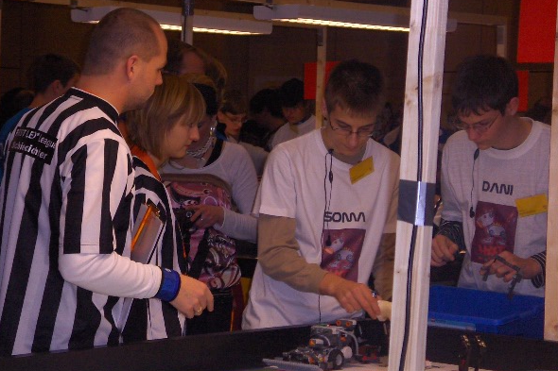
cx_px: 270
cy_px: 199
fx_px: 1503
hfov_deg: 21.0
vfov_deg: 14.1
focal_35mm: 97
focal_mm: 17.7
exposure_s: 1/108
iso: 50
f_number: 4
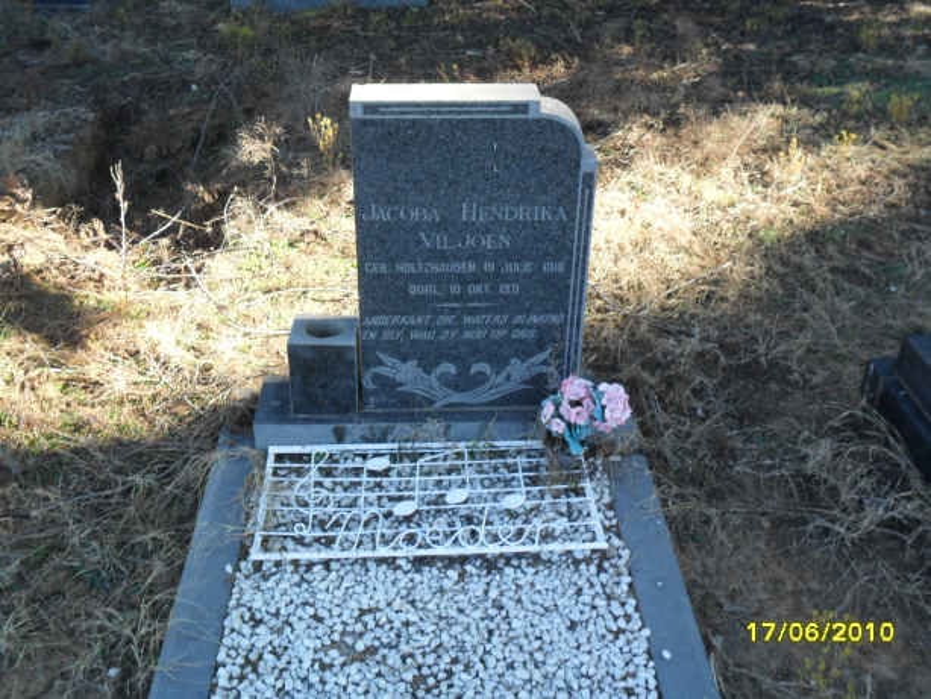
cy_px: 350
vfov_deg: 38.7
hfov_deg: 50.1
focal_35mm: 37
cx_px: 466
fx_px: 996
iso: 100
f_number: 4
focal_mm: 6.6
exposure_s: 1/90
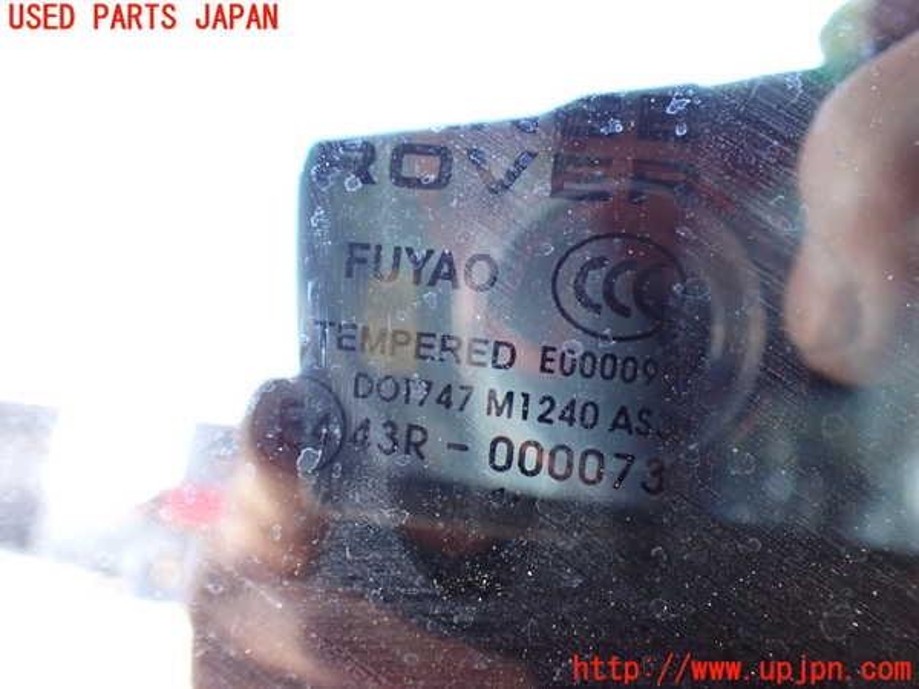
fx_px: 796
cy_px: 344
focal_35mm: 30
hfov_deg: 60.0
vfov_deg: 46.8
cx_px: 460
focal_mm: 5.4
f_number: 2.3
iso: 800
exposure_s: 1/40
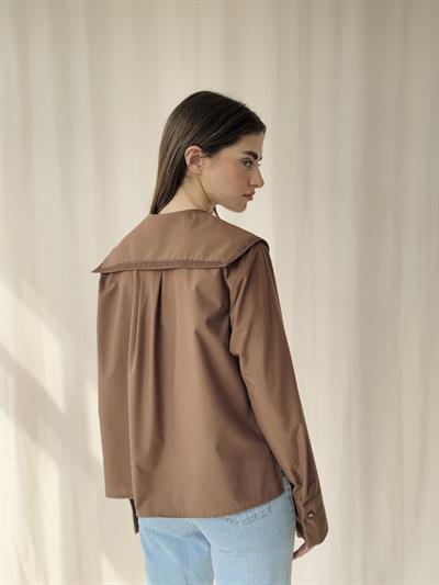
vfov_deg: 39.6
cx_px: 220
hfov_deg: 30.3
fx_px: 811
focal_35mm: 48
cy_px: 292
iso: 64
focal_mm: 6.76
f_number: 1.78
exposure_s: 1/672
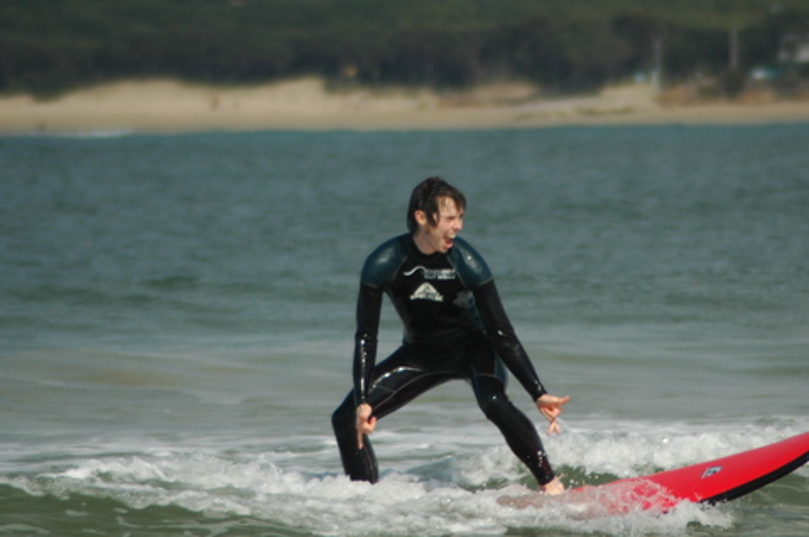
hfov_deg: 3.4
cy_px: 219
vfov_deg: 2.3
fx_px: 13487
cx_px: 436
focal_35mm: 601
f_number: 5.6
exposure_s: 1/500
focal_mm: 300
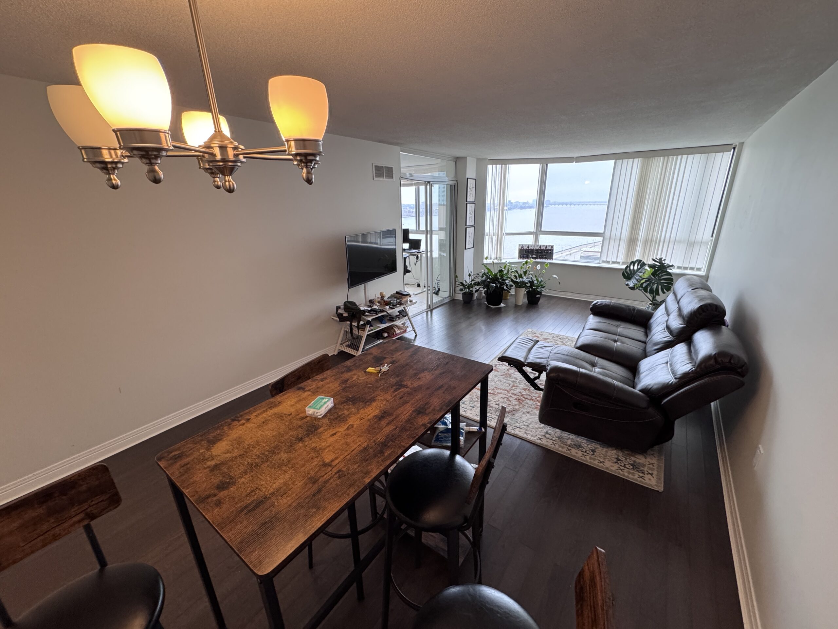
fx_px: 339
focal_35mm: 14
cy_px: 314
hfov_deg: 102.1
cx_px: 419
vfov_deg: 85.7
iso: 320
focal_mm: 2.22
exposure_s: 1/60
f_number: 2.2
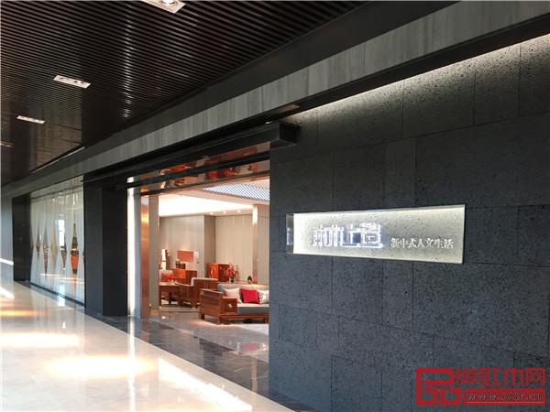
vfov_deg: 48.2
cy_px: 206
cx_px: 275
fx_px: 461
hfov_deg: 61.7
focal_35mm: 29
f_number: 2.2
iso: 160
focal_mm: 4.15
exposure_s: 1/33
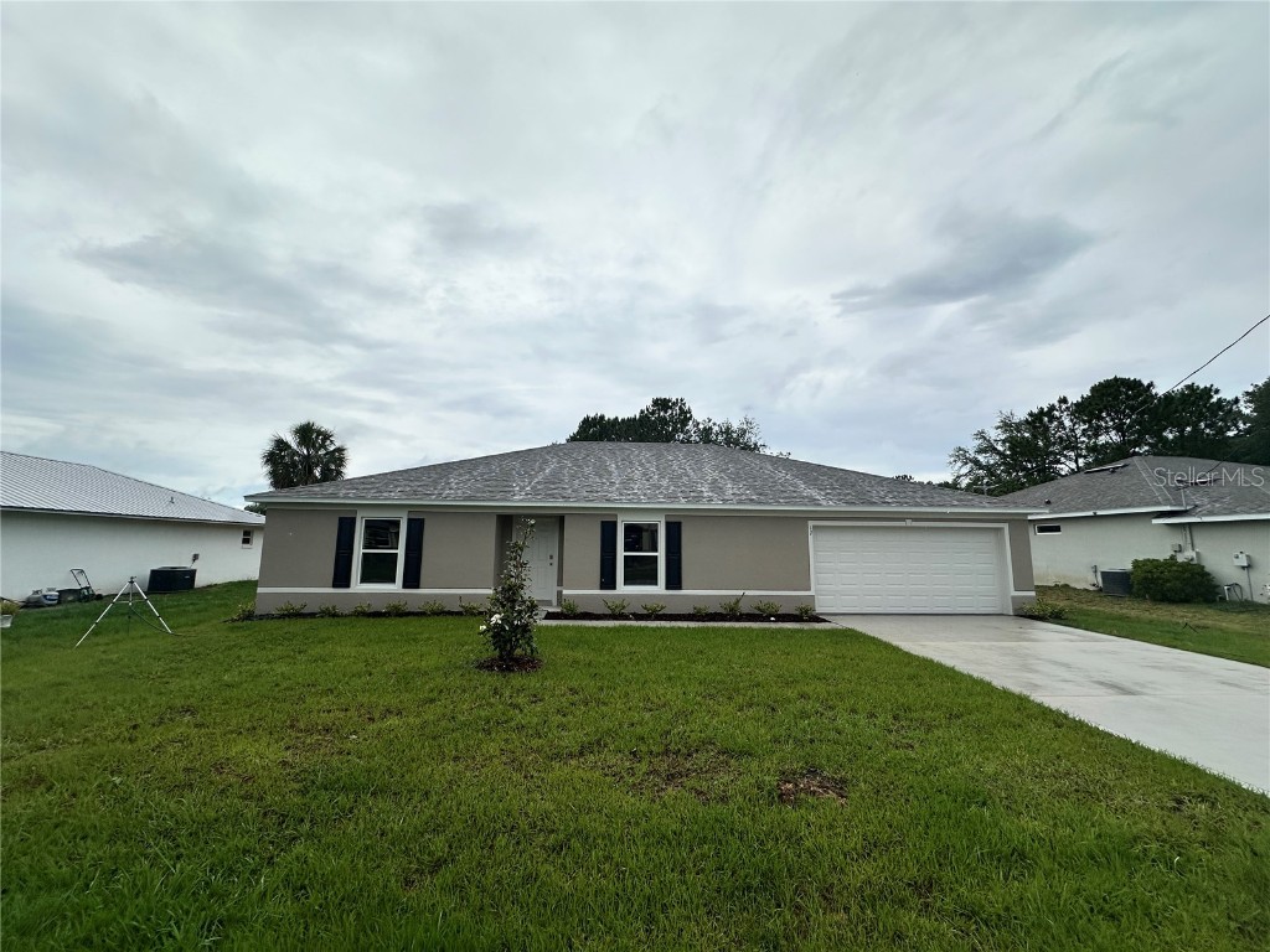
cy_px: 476
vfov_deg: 85.7
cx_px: 635
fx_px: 514
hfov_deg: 102.1
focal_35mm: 14
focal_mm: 2.22
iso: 50
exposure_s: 1/4292
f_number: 2.2
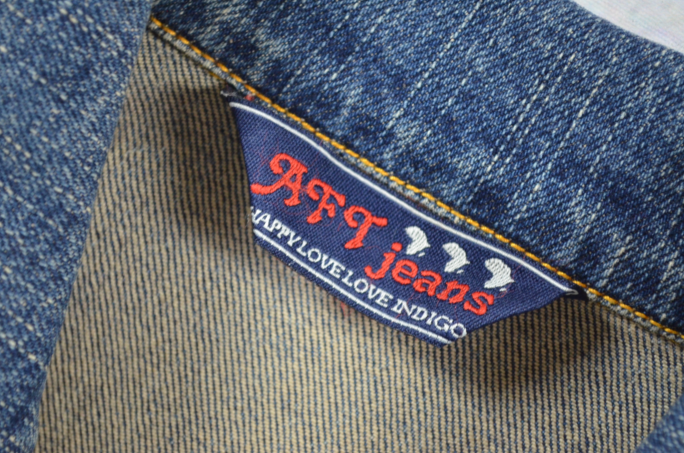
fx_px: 1602
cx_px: 336
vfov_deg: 16.1
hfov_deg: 24.1
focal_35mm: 85
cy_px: 231
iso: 1600
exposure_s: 1/25
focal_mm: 55
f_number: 5.6
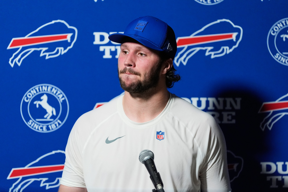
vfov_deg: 6.9
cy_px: 96
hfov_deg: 10.3
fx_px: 1600
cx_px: 144
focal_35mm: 200
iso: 4000
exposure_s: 1/250
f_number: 2.8
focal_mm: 200
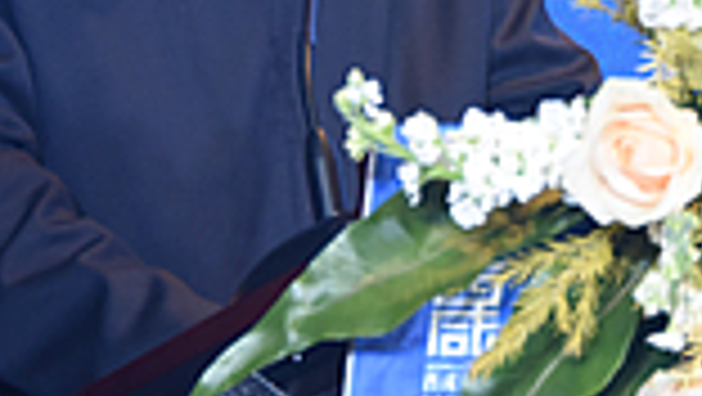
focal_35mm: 500
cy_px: -106
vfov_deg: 2.4
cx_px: 567
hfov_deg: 4.3
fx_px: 9313
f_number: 5.6
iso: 1800
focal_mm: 135
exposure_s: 1/160
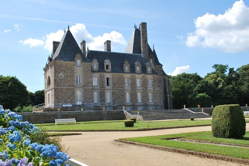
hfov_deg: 53.1
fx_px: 249
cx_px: 124
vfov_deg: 36.9
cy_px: 83
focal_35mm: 36
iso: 100
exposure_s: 1/250
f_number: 8
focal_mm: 24
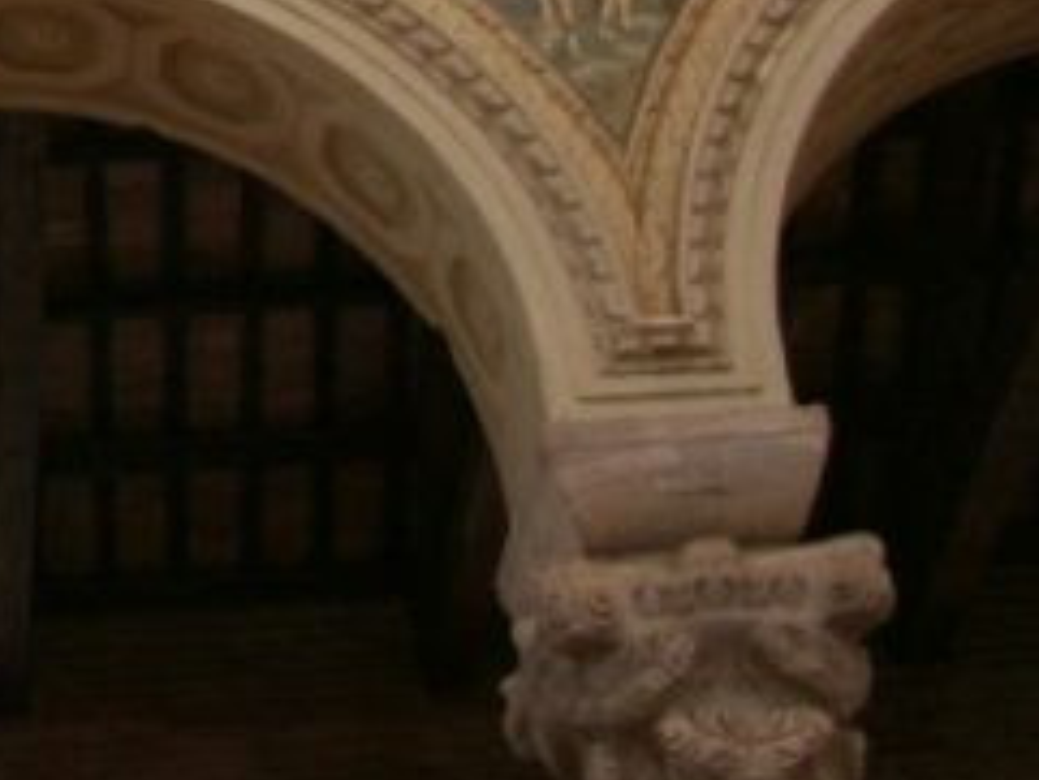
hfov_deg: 11.7
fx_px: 4775
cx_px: -664
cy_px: -379
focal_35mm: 159
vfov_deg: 9.1
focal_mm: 24
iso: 400
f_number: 4
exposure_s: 1/8
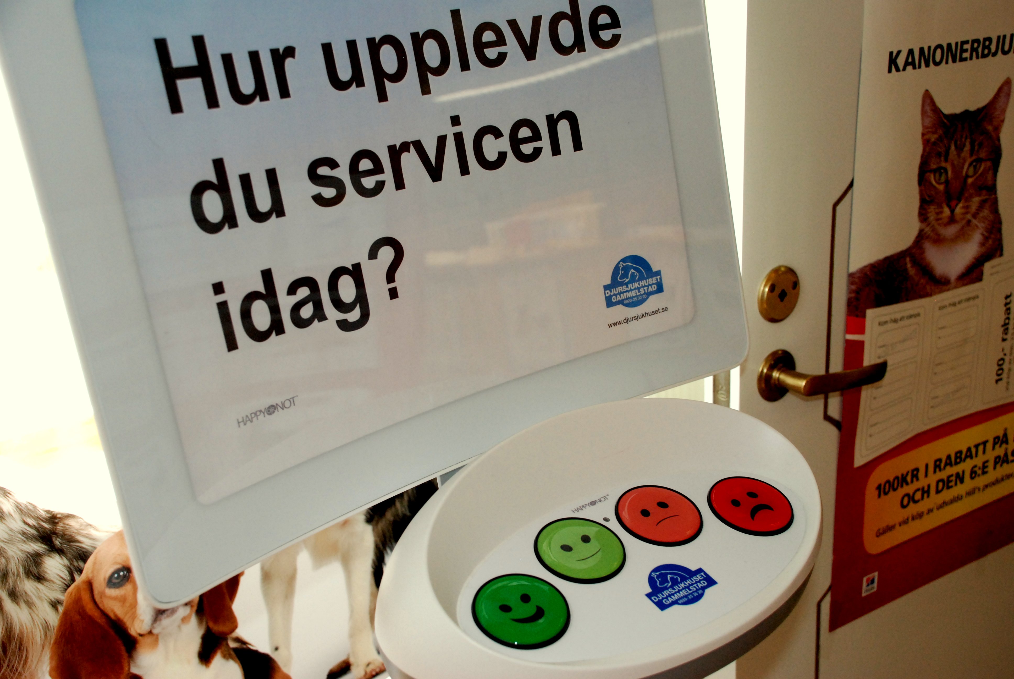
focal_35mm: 42
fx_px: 1184
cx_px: 507
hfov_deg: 46.3
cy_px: 340
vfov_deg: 32.0
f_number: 5
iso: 1000
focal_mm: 28
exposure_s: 1/160
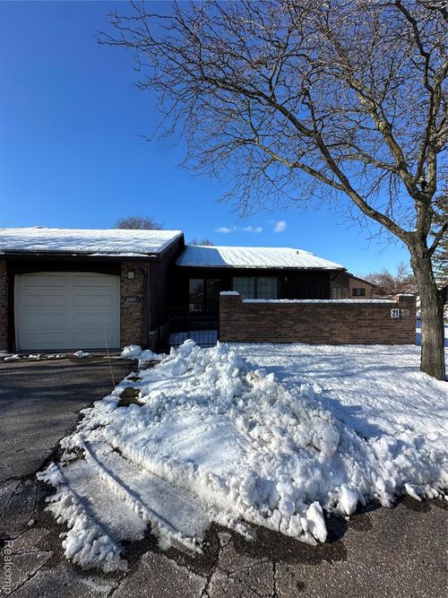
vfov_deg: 102.1
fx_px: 242
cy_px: 299
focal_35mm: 14
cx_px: 224
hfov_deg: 85.7
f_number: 2.2
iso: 50
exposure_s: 1/2353
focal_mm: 2.22
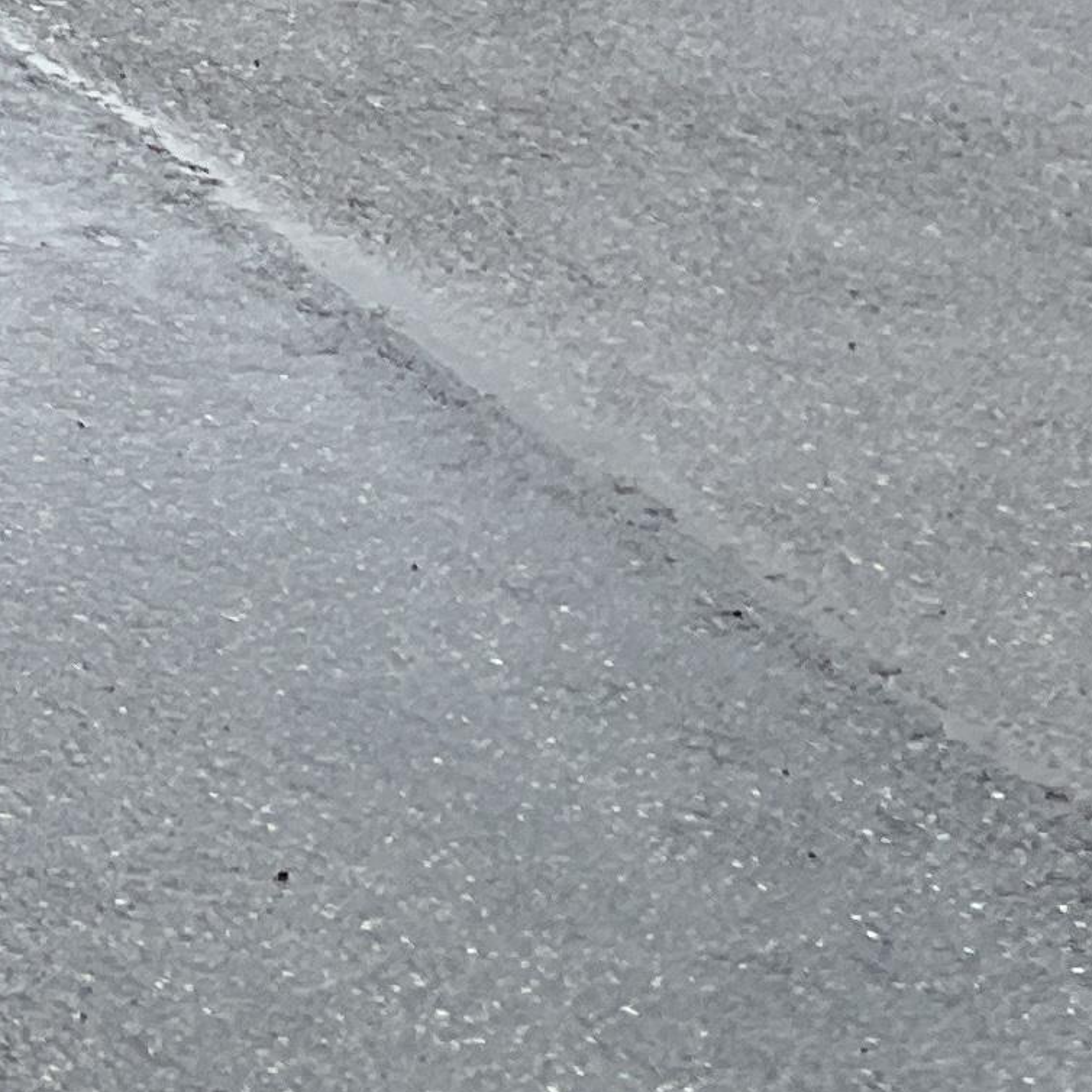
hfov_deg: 10.9
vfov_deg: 12.0
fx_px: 4890
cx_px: -1471
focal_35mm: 137
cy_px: -685
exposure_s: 1/829
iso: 16
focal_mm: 3
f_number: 1.8
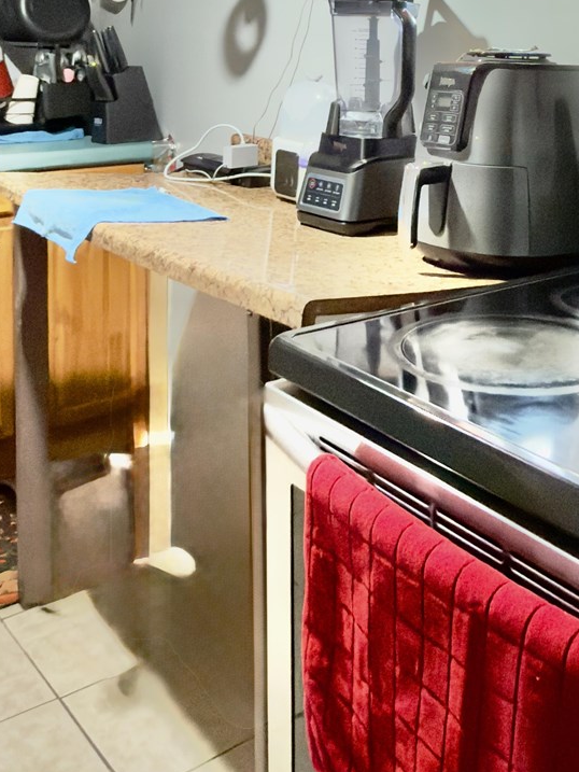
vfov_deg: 39.2
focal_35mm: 45
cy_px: 86
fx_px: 1003
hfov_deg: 32.1
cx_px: 355
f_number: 2.2
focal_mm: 2.22
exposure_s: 1/20
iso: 400
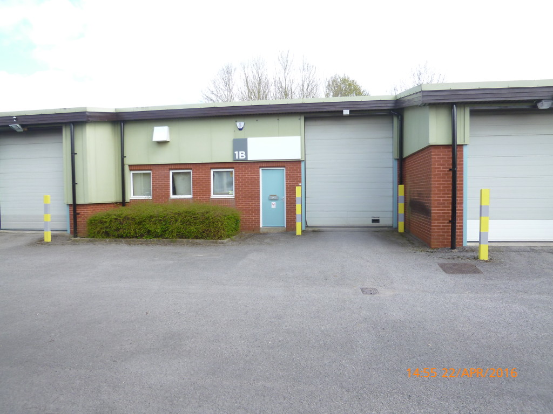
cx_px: 276
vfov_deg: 56.8
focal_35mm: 24
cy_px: 207
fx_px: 383
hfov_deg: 71.6
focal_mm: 4.3
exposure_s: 1/400
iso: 100
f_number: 2.5
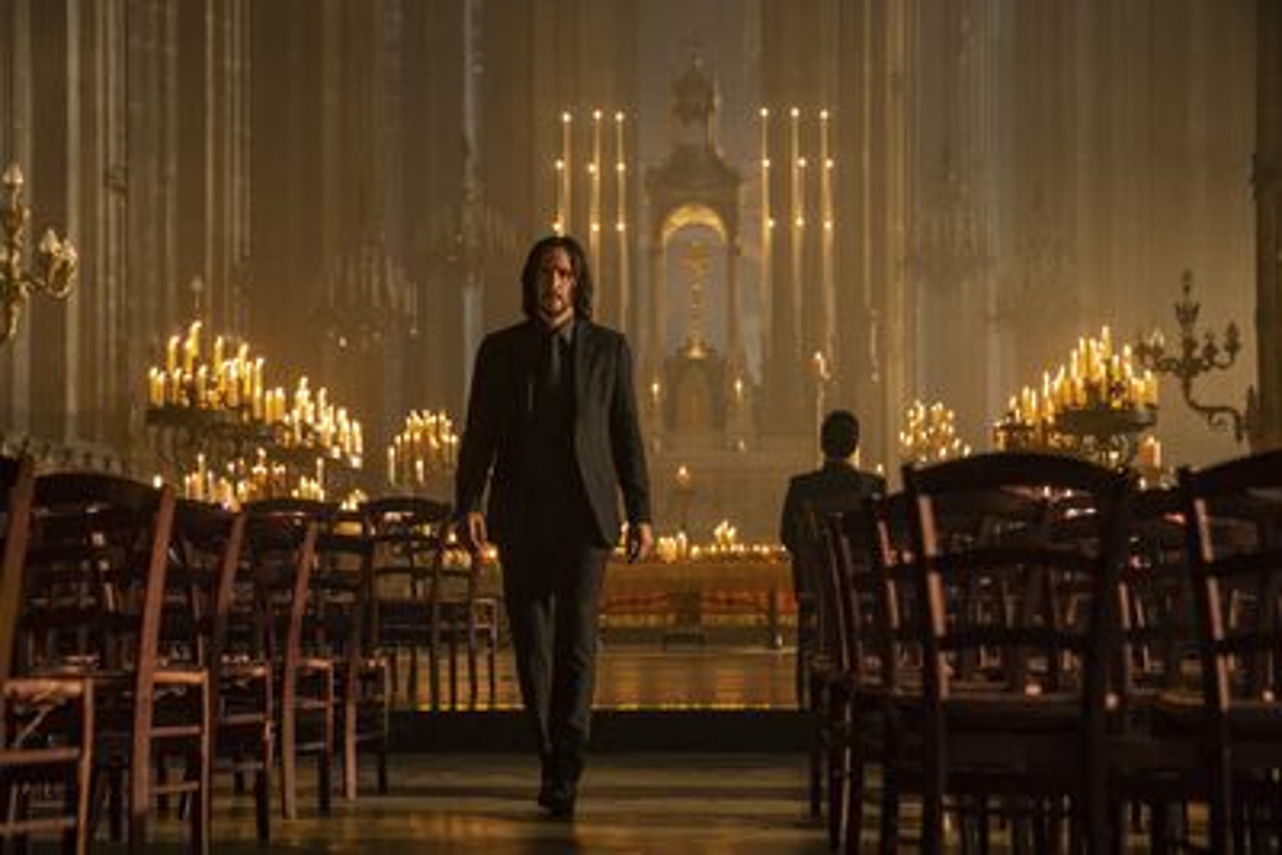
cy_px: 428
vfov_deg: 19.5
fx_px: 2494
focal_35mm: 70
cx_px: 641
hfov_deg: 28.8
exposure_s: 1/160
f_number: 3.2
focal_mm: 70
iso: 1600
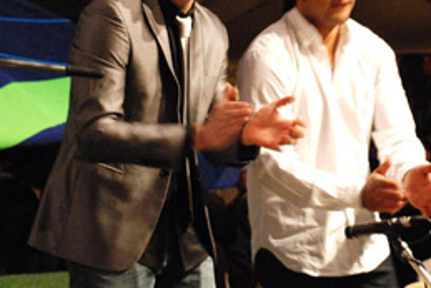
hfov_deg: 12.2
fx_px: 2012
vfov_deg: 8.2
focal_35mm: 168
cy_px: 94
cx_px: 260
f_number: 5.3
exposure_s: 1/20
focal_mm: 58
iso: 1600
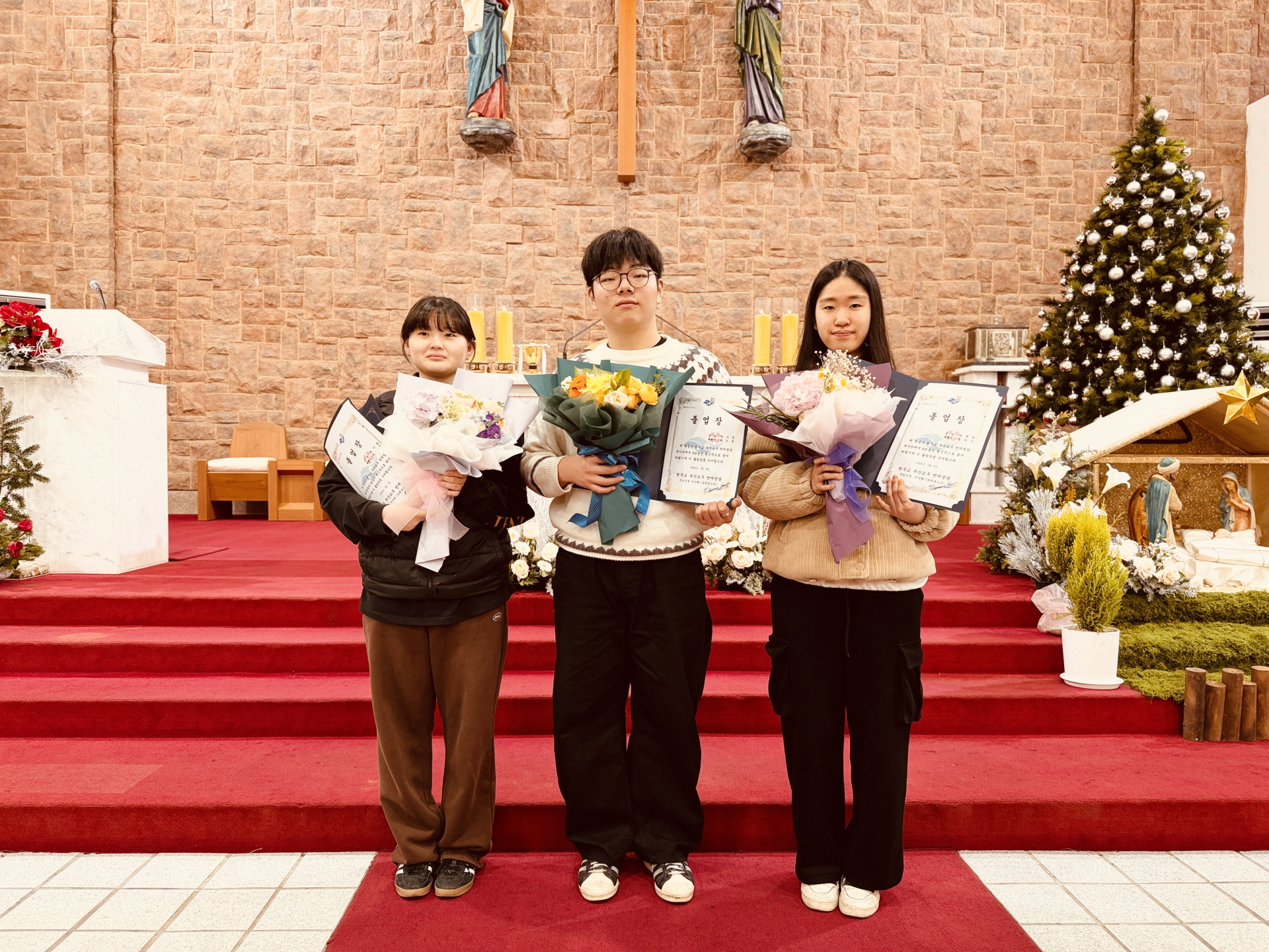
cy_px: 476
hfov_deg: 71.6
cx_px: 634
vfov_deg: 56.8
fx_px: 880
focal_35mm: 24
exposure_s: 1/60
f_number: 1.78
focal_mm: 6.76
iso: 125
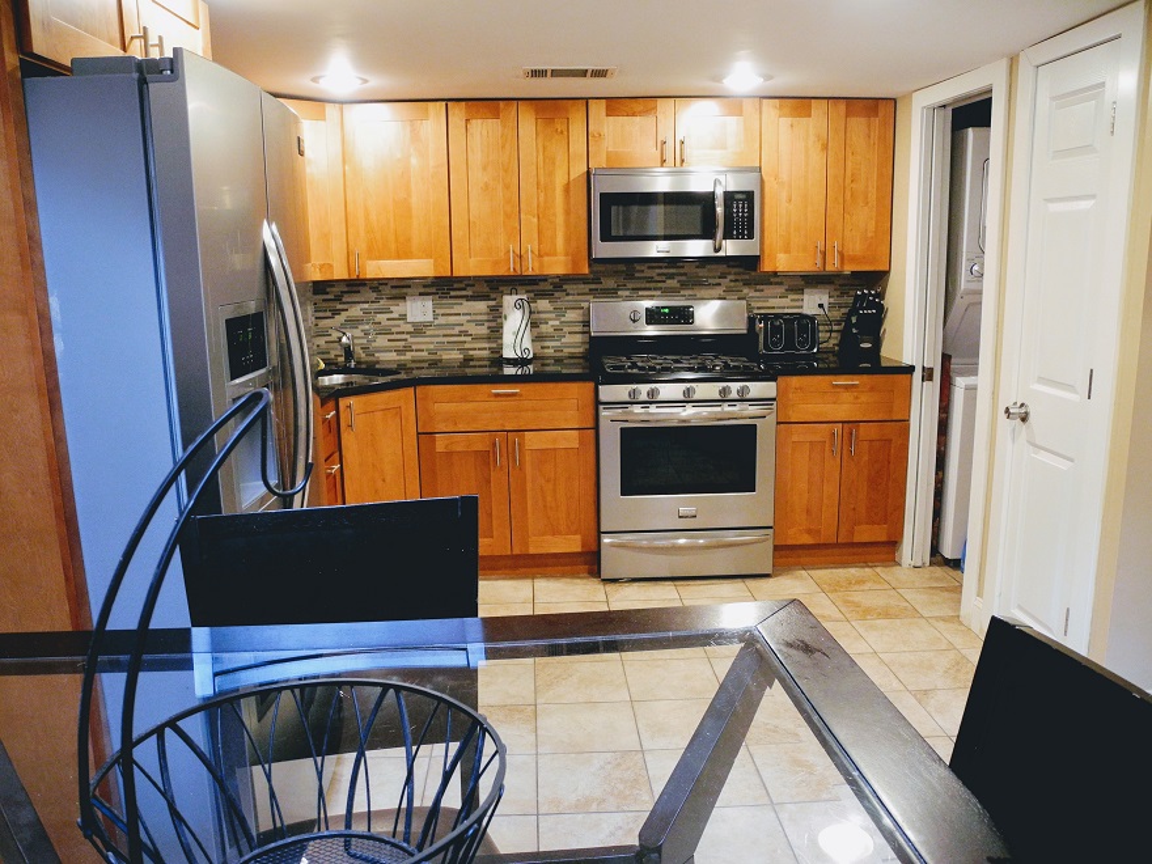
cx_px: 576
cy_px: 432
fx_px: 932
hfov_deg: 63.4
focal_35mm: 28
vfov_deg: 49.7
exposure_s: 1/21.7
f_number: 2.8
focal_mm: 6
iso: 400
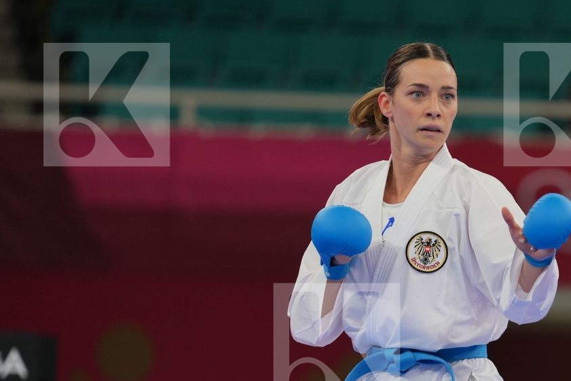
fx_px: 6789
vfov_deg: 3.2
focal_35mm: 428
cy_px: 345
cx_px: 567
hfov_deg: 4.8
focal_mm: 200
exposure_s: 1/1000
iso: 500
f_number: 2.8
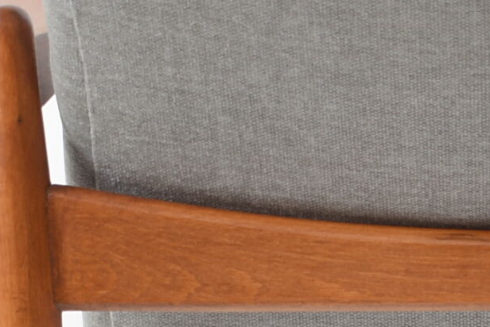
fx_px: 3174
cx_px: 597
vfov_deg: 5.9
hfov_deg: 8.7
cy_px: 360
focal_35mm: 233
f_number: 4.5
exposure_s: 1/8
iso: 100
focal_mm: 32
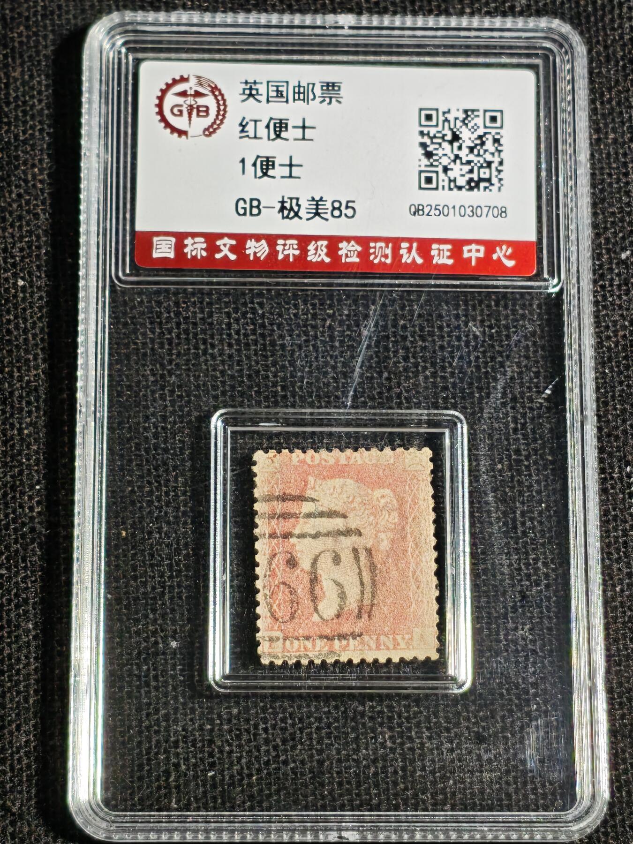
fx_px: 2268
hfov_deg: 15.9
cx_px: 316
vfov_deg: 21.1
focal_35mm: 93
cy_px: 422
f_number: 1.5
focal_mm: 4.94
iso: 50
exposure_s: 1/231
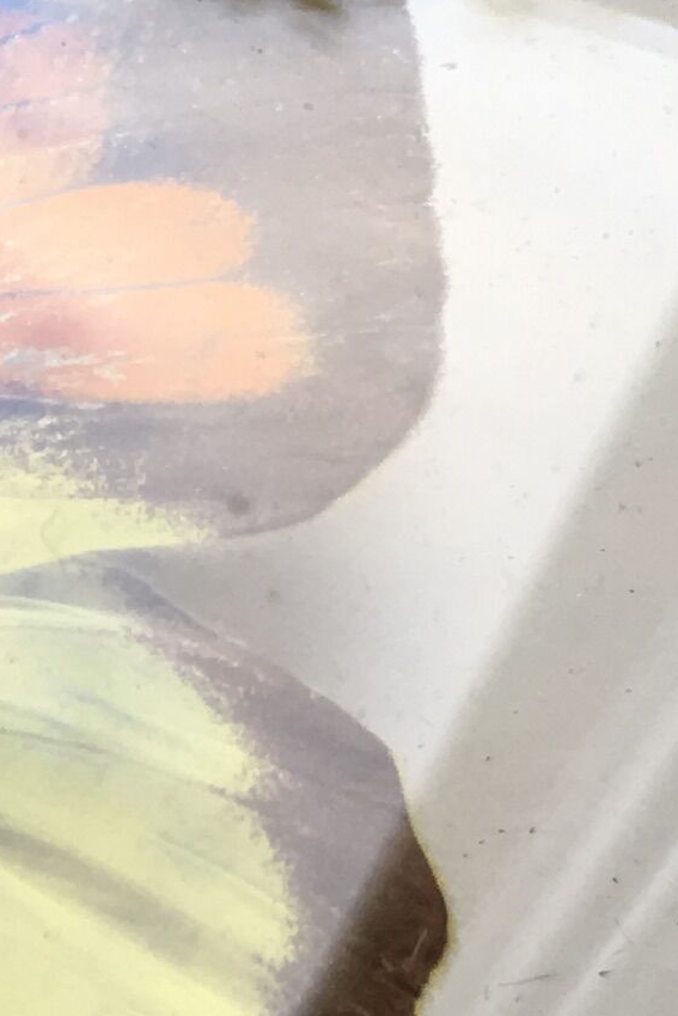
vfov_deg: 14.3
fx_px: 4038
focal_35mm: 143
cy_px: 647
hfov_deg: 9.2
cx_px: -485
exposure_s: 1/100
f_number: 2.2
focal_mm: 4.15
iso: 32
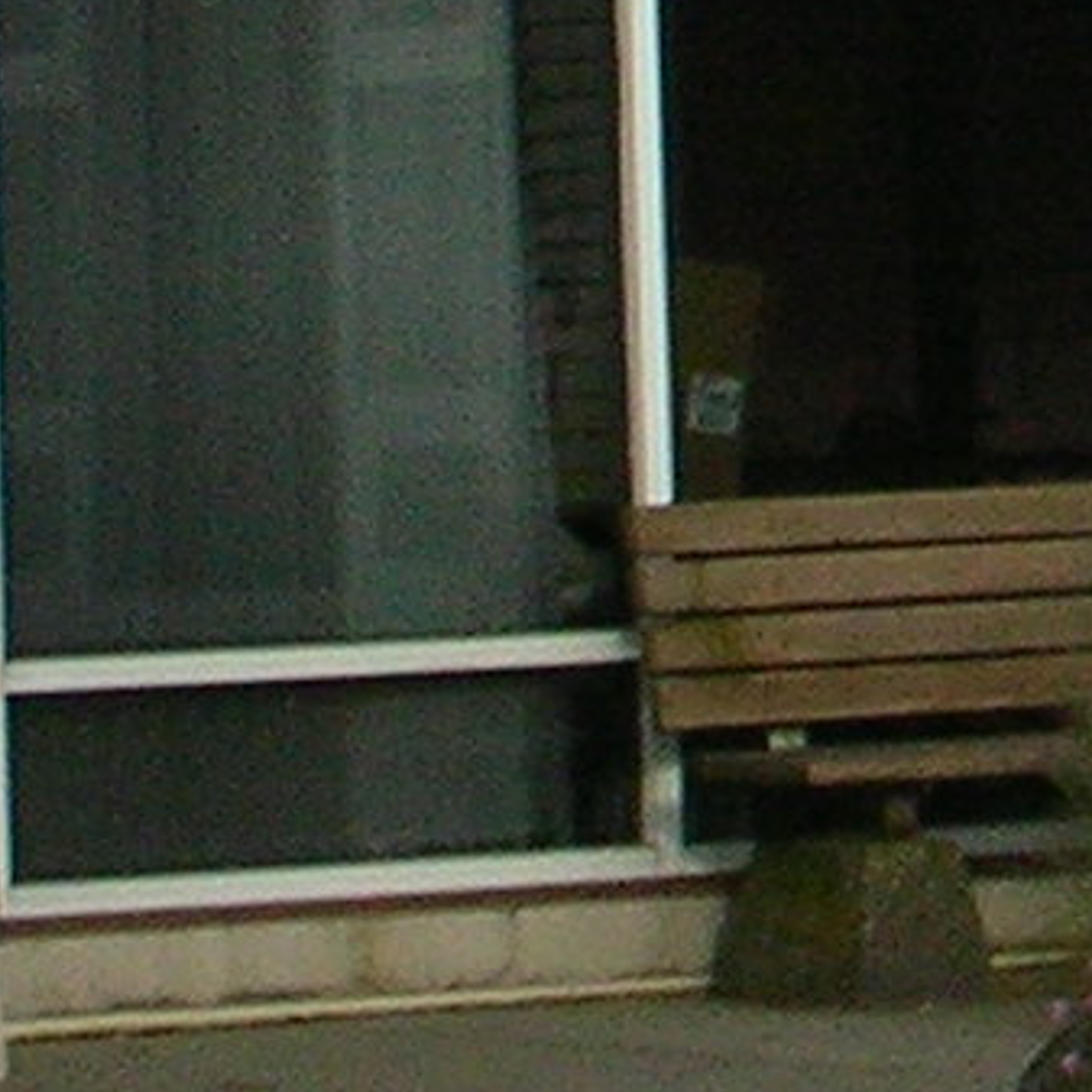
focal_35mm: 450
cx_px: 1850
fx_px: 16061
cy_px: -1520
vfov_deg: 3.8
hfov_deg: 3.9
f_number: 11.3
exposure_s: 1/73.3
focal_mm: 10.1
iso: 71
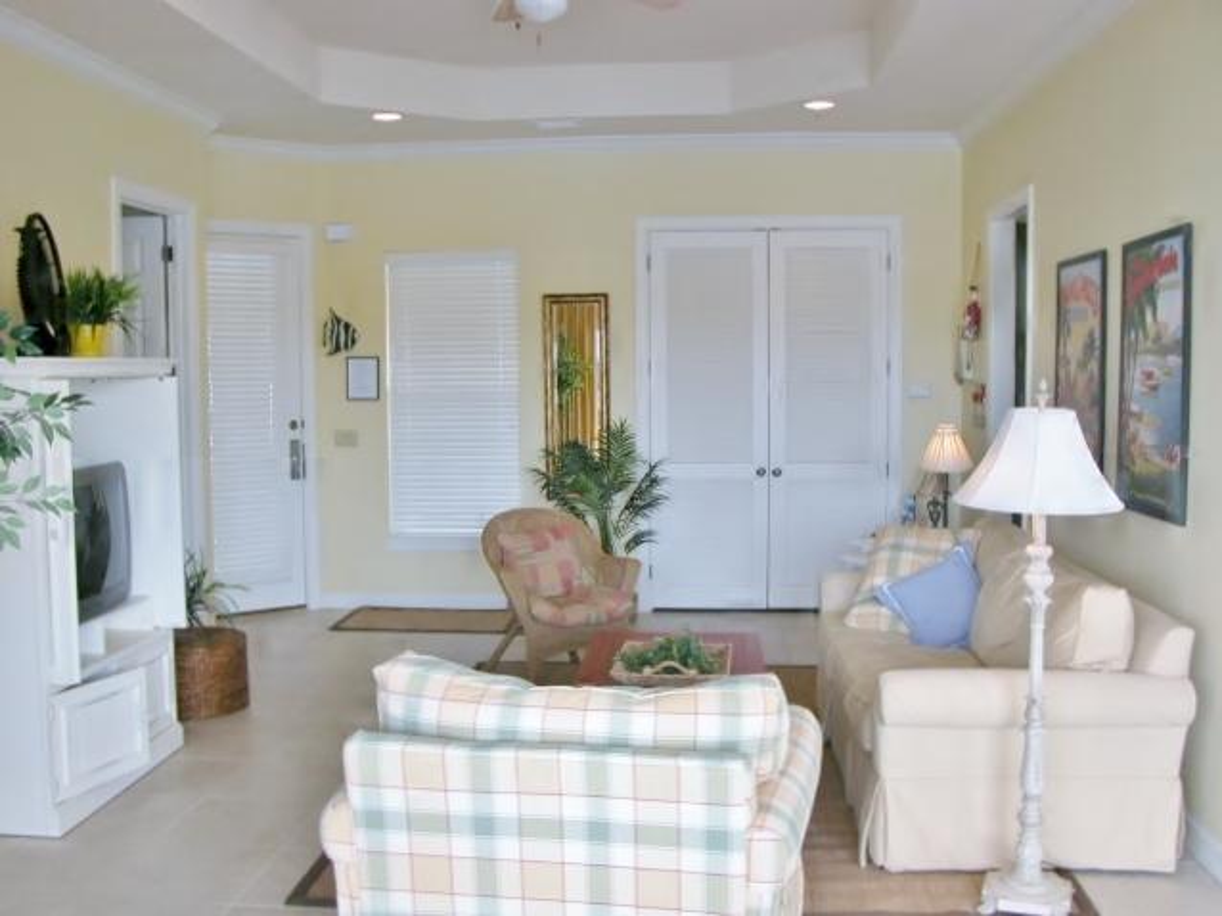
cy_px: 458
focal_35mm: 35
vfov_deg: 40.7
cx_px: 611
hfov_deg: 52.6
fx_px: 1235
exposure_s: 1/76.2
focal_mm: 8.9
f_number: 3.2
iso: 100
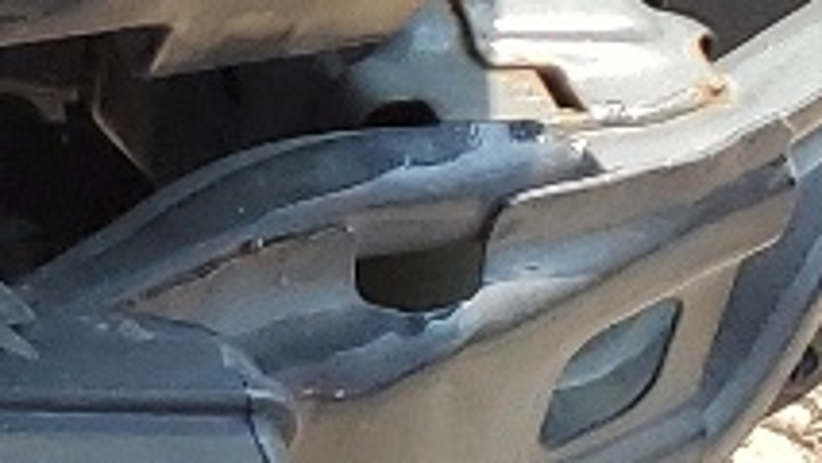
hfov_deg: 8.5
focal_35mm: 213
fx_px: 4644
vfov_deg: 5.6
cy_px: -494
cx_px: -1605
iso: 50
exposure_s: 1/1429
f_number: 1.5
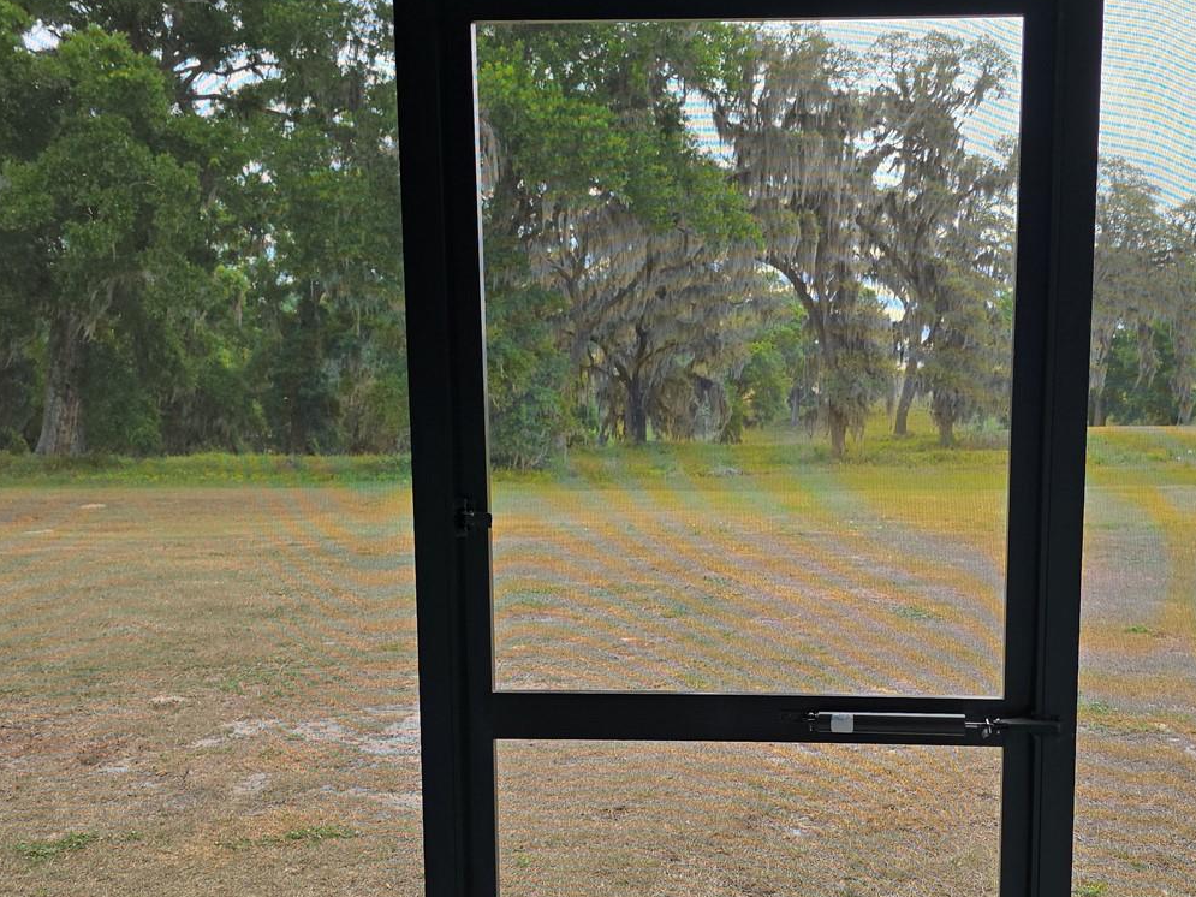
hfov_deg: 49.6
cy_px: 531
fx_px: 1278
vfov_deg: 38.5
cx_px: 762
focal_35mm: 37
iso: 12
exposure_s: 1/556
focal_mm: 6.3
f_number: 1.7
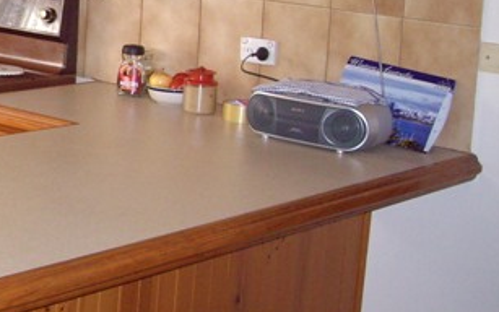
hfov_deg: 18.5
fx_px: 1428
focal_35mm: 105
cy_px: 36
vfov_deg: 12.4
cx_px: -141
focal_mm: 6.2
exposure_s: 1/40
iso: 200
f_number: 2.7
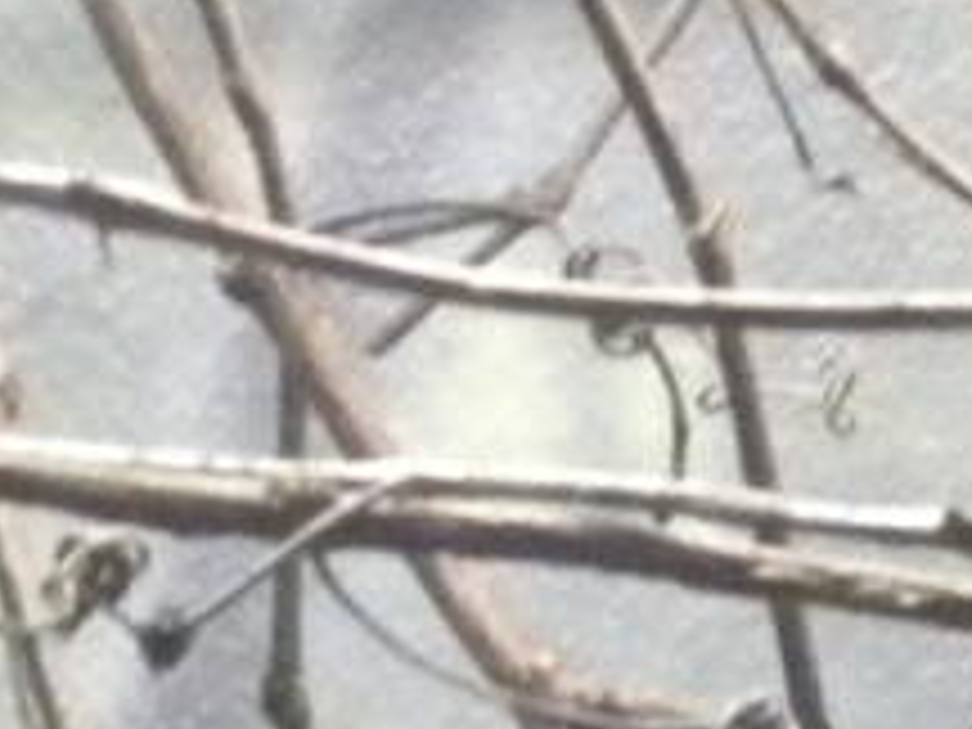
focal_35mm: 882
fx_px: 24766
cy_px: 1634
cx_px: 2223
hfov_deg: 2.2
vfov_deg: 1.7
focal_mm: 21
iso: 800
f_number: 5.1
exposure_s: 1/28.8
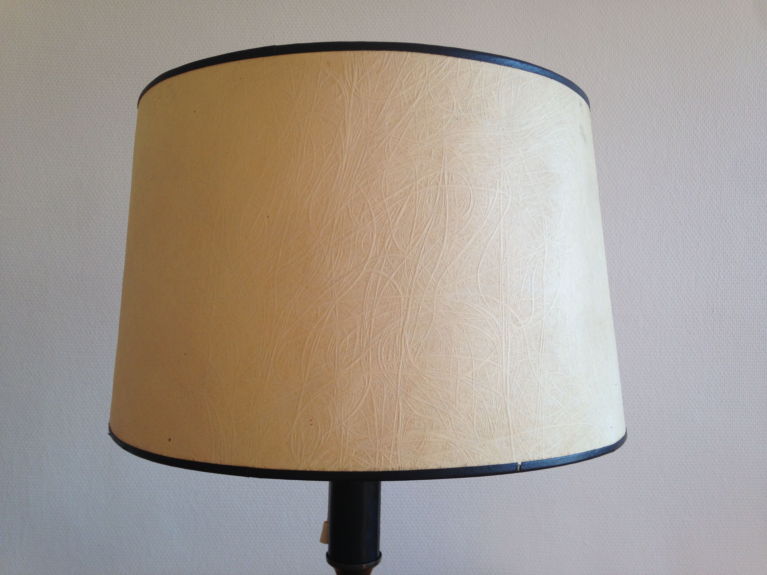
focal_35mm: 33
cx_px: 384
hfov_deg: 55.4
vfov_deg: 42.9
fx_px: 731
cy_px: 288
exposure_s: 1/142
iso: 50
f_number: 2.4
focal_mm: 4.12
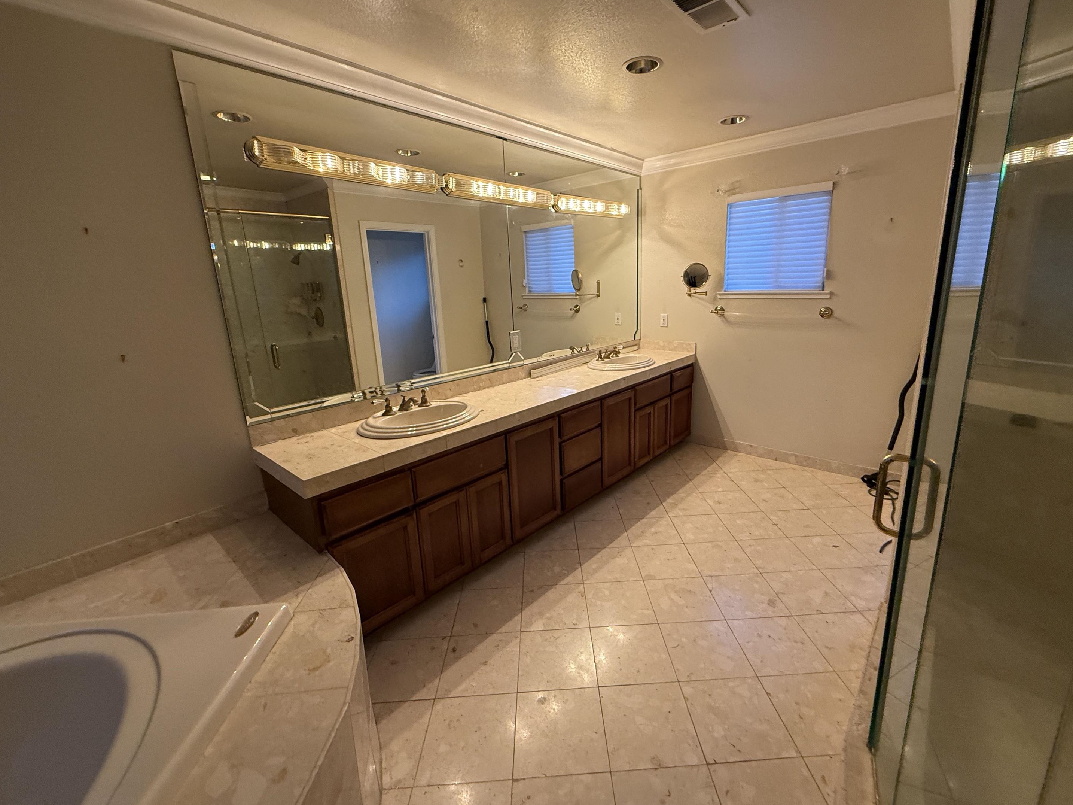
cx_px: 565
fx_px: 465
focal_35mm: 15
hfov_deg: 98.1
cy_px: 391
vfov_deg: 81.7
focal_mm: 2.22
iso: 250
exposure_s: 1/120
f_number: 2.2
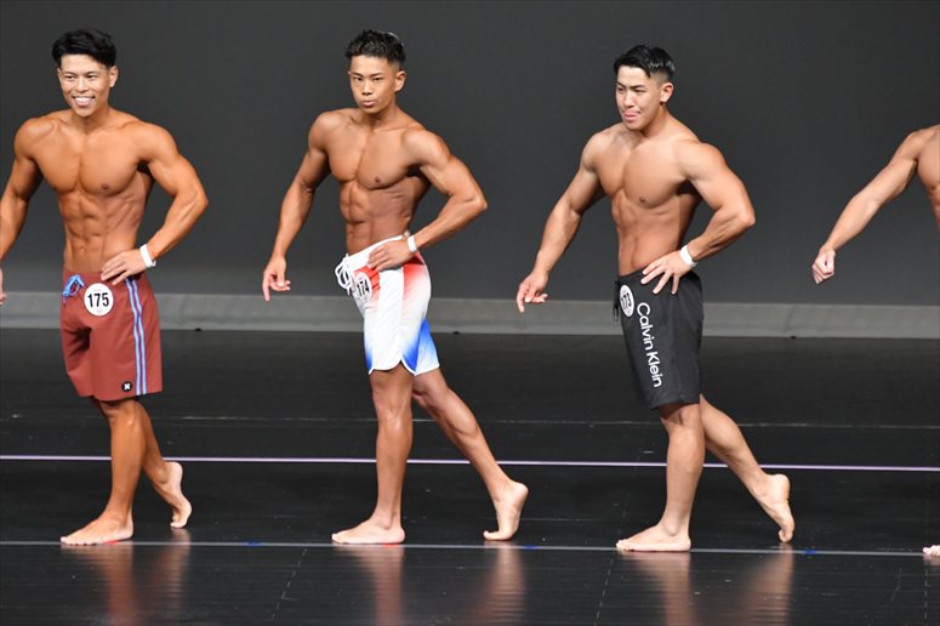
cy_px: 313
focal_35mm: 345
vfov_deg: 4.0
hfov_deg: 6.0
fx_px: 9004
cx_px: 470
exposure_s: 1/400
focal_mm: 230
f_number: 5.6
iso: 4000
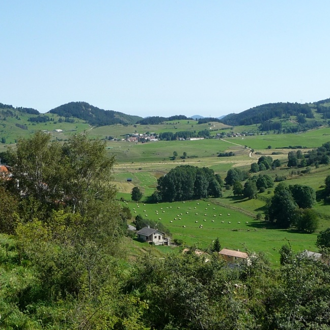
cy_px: 167
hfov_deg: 28.5
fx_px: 647
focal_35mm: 60
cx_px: 134
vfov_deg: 28.6
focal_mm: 5
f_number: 3.4
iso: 100
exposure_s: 1/800
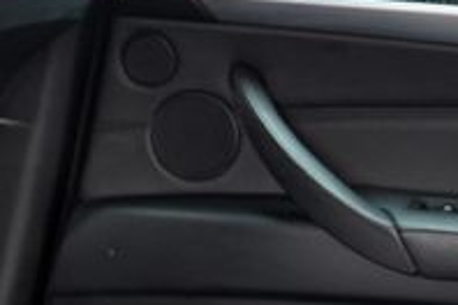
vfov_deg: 11.0
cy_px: 239
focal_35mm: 124
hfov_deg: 13.8
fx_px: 1577
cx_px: -481
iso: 1250
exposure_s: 1/60
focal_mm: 24
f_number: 4
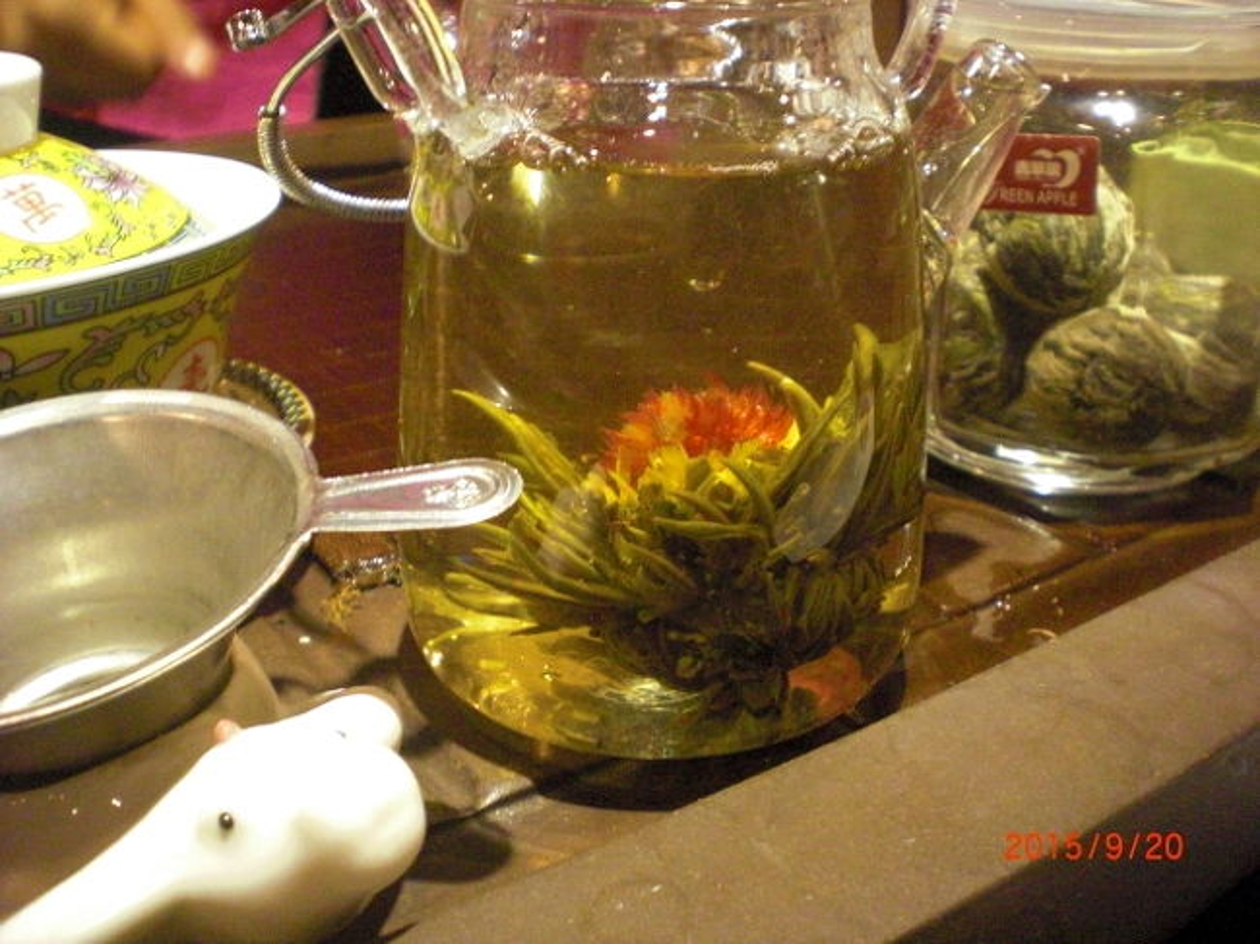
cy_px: 472
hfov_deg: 49.0
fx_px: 1383
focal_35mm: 38
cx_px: 630
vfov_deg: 37.7
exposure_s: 1/50
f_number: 3.1
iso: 800
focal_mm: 6.3
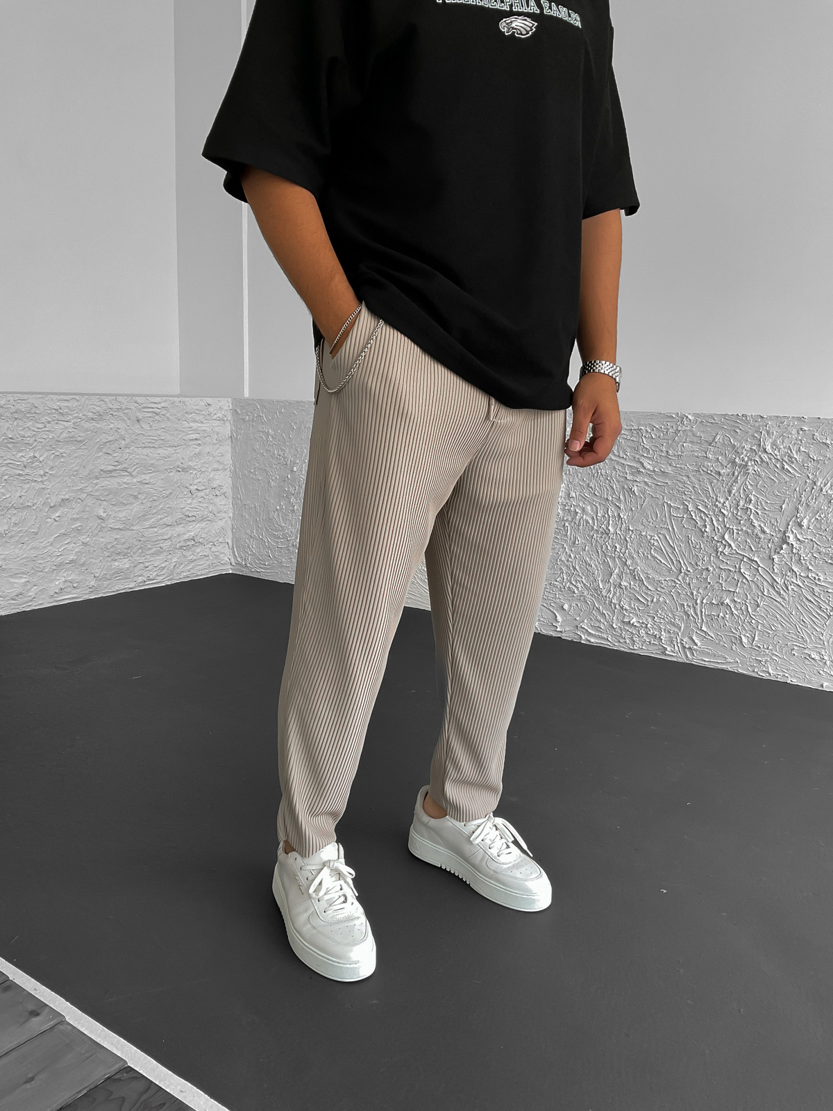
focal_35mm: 29
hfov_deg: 48.2
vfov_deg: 61.7
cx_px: 416
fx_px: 930
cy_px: 556
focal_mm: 3
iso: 64
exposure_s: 1/120
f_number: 1.8
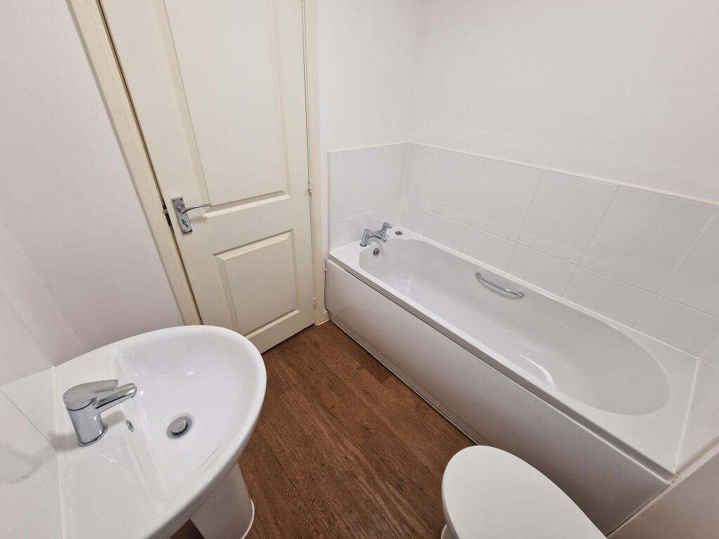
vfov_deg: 89.9
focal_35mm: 13
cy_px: 270
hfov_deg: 106.2
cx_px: 360
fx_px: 270
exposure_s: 1/50
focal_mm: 2.2
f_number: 2.2
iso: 80
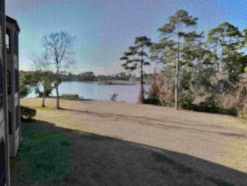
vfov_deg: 56.8
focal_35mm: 24
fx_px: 171
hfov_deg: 71.6
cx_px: 124
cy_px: 93
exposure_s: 1/2110
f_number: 1.78
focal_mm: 6.86
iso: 80
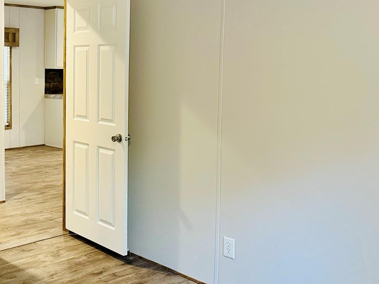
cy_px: 100
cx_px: 72
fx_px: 526
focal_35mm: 48
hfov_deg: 38.1
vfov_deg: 30.1
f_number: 1.78
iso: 200
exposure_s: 1/60
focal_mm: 6.86
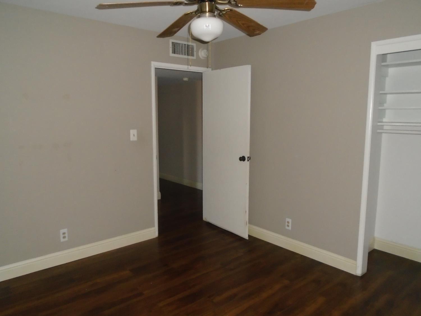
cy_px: 158
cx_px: 210
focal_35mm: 26
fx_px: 316
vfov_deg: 53.1
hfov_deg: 67.3
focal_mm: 4.6
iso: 400
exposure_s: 1/30
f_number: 3.2
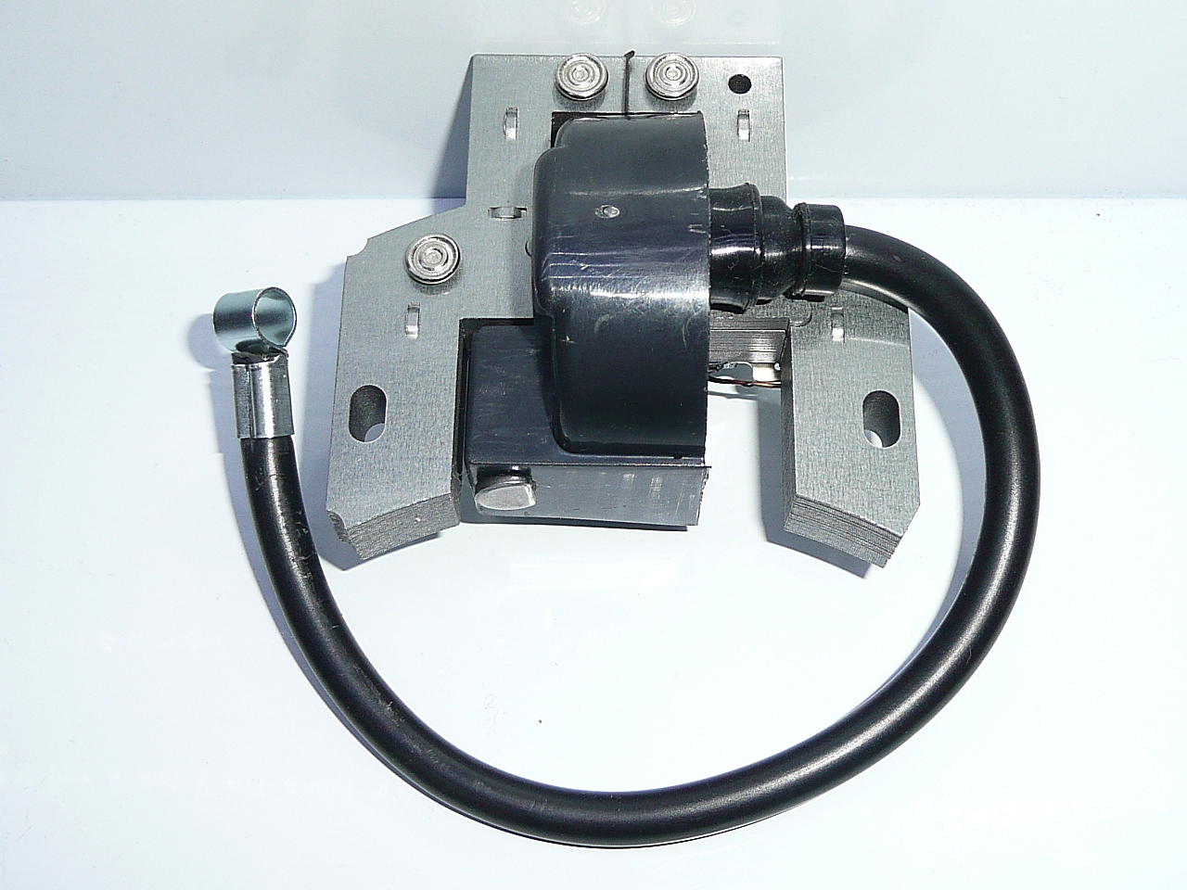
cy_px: 445
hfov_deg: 39.7
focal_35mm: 48
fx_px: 1646
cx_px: 594
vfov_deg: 30.3
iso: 100
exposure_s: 1/30
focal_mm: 5.2
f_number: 3.5
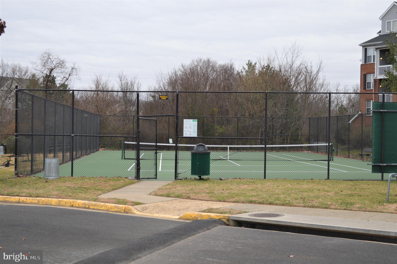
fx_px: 661
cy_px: 132
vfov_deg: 22.6
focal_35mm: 60
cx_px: 198
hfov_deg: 33.4
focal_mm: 40
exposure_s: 1/125
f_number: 5.3
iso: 125
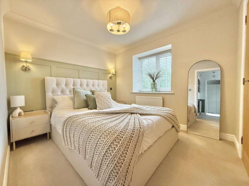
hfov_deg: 102.1
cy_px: 93
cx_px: 124
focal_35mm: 14
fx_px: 101
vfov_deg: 85.7
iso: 250
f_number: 2.2
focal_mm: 2.22
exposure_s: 1/100
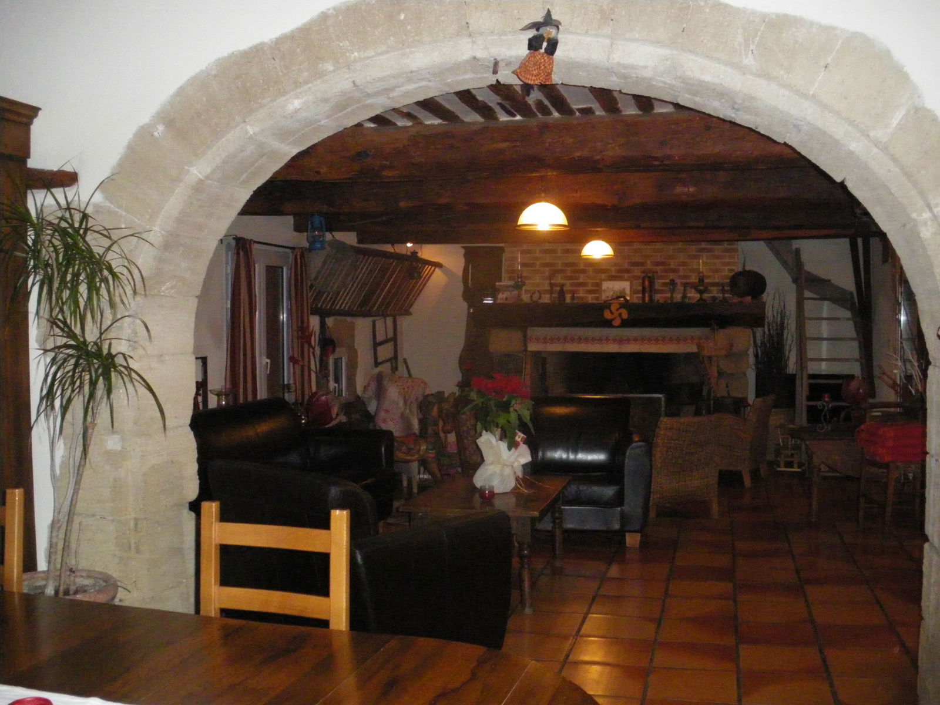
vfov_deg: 39.7
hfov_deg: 51.4
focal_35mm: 36
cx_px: 470
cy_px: 352
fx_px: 978
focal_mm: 6.3
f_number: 3.5
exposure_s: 1/50
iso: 800
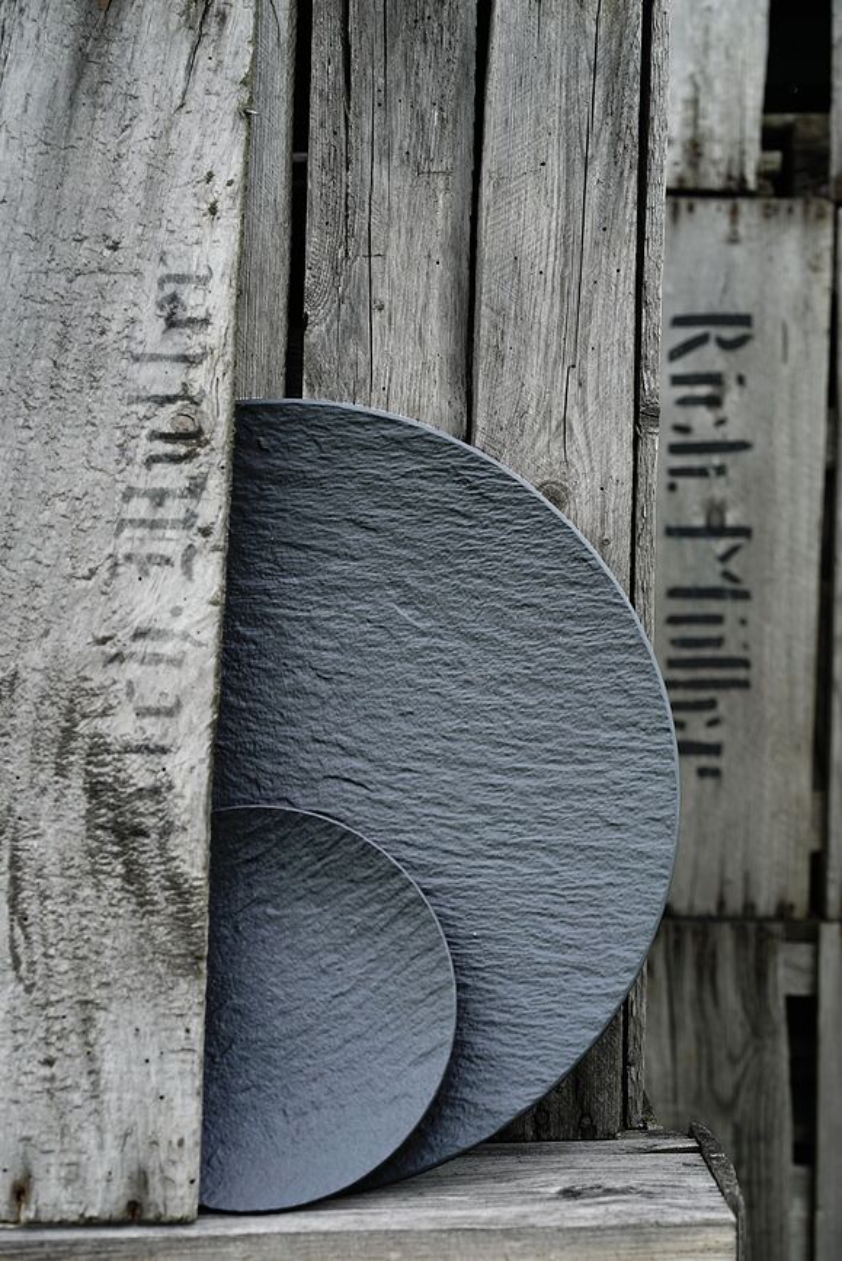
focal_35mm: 55
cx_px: 421
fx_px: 1927
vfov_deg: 36.2
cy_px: 630
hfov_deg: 24.6
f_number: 5.6
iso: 100
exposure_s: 1/60
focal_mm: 55
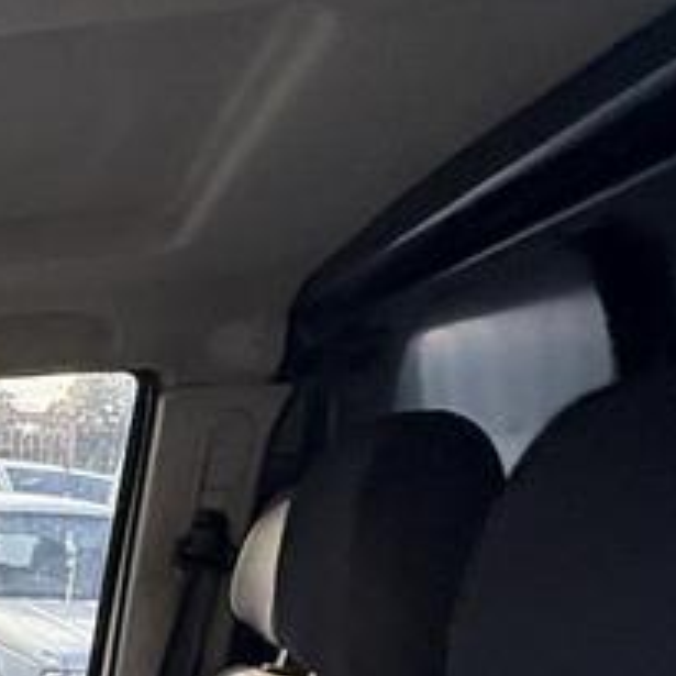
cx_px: -204
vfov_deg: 26.2
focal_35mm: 54
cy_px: 913
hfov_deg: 26.7
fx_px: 1193
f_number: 2.2
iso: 64
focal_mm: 2.22
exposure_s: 1/196
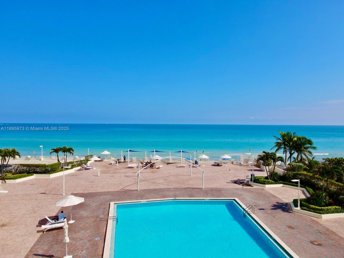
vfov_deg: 56.8
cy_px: 129
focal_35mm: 24
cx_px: 172
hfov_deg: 71.6
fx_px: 239
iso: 100
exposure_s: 1/1000
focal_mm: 4.5
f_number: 2.8
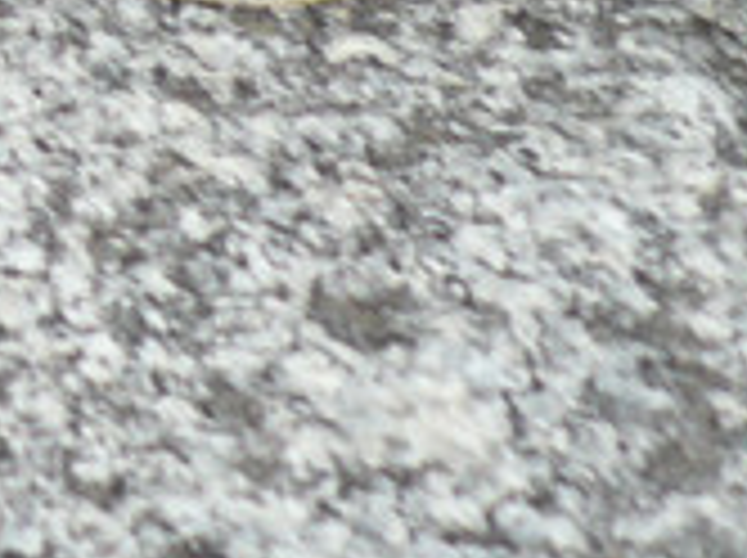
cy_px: -765
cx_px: -1285
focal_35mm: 225
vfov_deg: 6.3
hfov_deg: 7.9
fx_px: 4848
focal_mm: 5.8
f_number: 2.8
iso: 100
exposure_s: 1/160
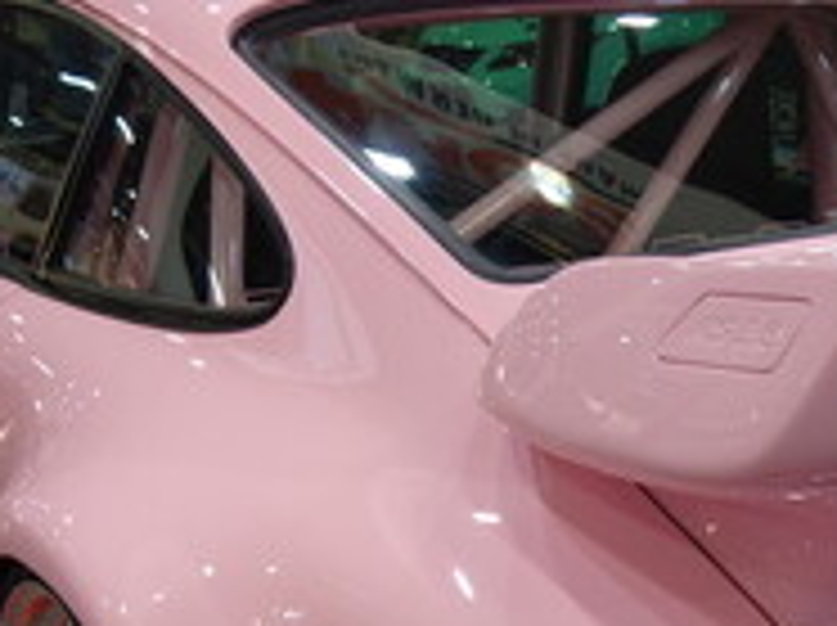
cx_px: 670
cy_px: 685
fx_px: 2101
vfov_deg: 16.4
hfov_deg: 22.2
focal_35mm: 87
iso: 125
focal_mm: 10.4
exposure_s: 1/100
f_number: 2.2
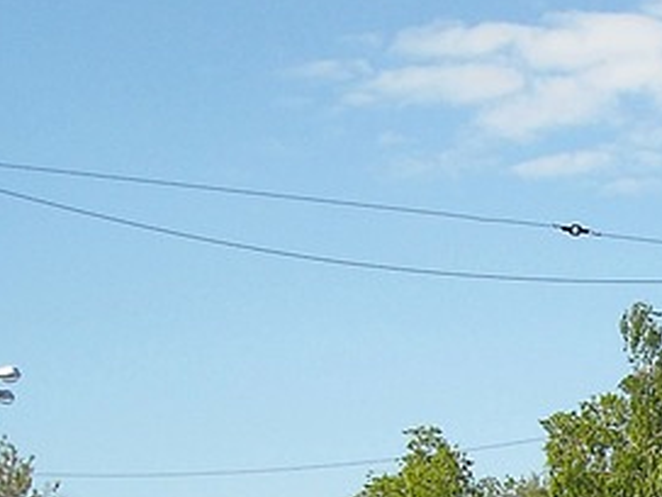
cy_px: 750
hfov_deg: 14.3
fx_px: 2524
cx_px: 888
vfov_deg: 10.8
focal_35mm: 132
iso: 64
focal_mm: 5.7
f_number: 5.6
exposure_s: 1/201
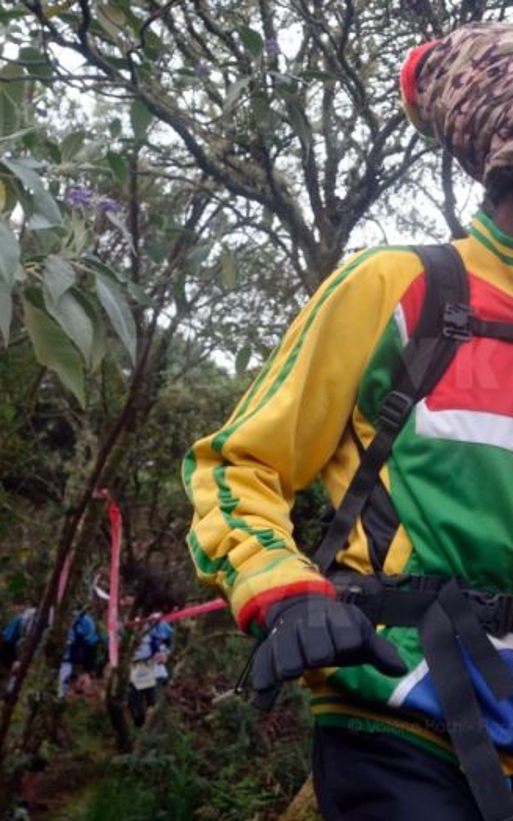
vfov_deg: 36.3
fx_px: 1252
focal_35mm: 56
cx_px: 587
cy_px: 411
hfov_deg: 21.7
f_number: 5.6
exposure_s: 1/400
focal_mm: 24
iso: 500
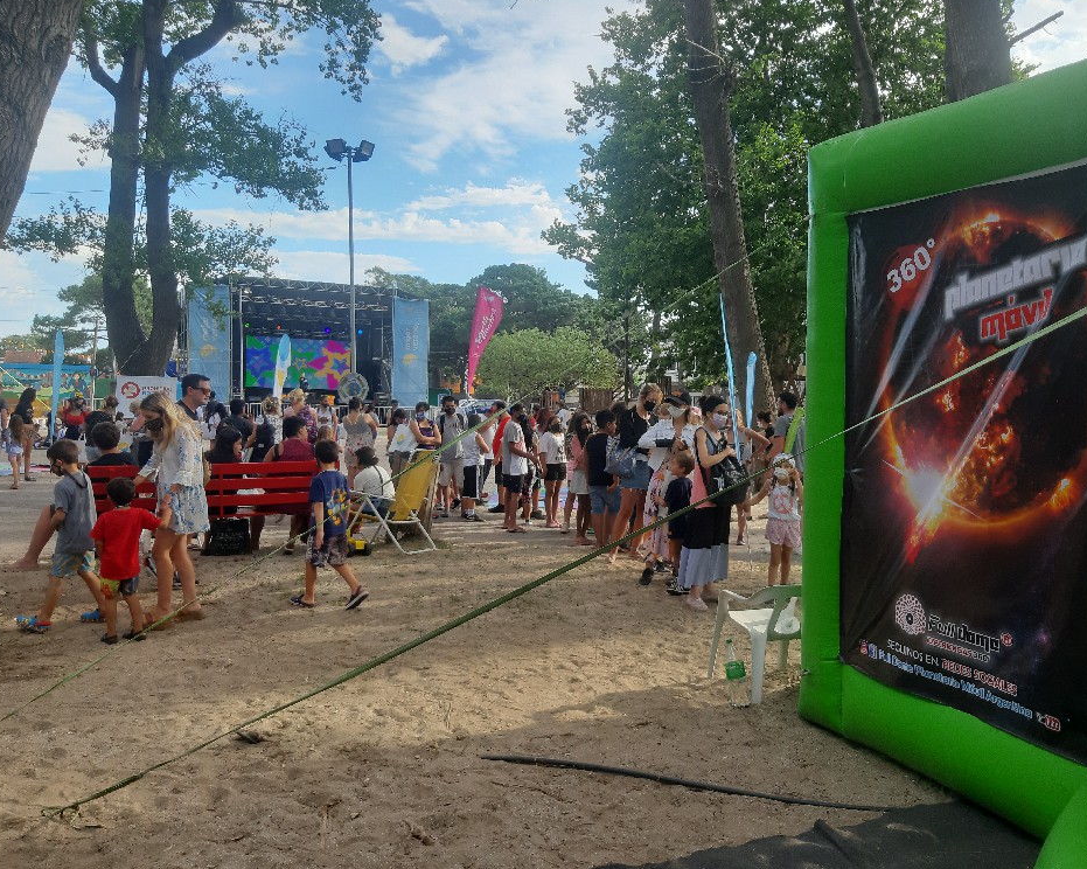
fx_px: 933
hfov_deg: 60.4
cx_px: 587
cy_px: 423
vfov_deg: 49.9
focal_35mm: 29
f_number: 1.7
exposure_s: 1/371
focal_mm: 3.93
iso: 40
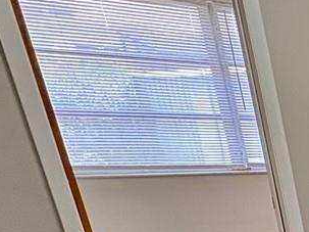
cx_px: 699
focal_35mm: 74
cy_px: 399
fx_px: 660
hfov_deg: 16.1
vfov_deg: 16.9
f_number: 2.2
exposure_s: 1/60
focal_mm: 2.22
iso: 160
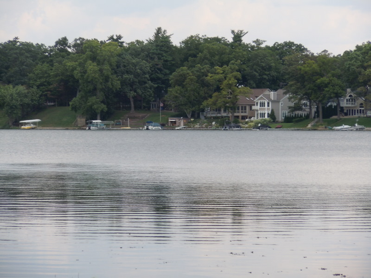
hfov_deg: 10.1
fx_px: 2101
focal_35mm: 196
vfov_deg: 7.6
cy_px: 139
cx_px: 186
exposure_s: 1/320
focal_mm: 35
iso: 100
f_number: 5.6
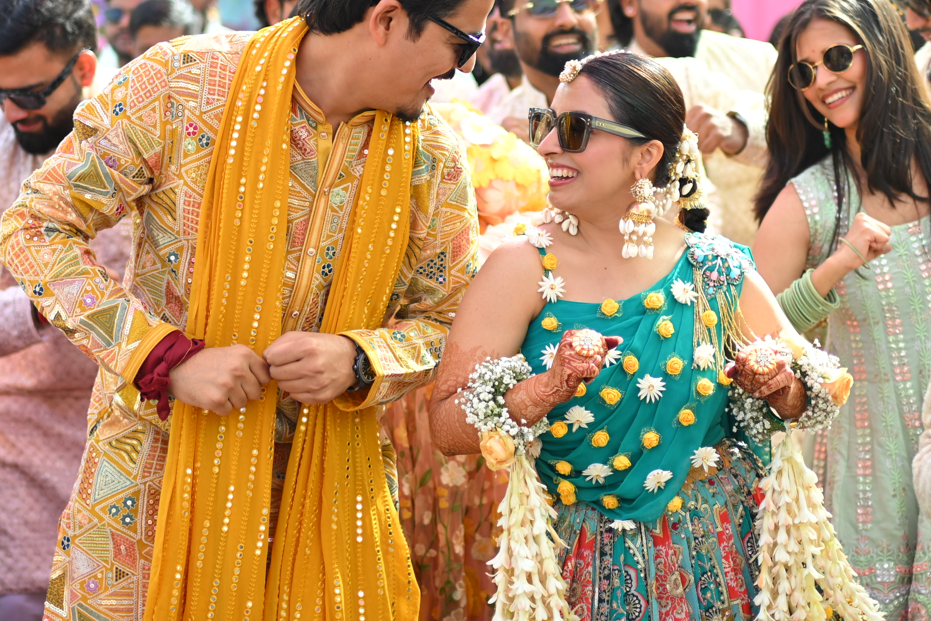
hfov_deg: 26.3
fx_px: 1991
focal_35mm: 77
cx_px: 411
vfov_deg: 17.7
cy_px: 257
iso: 100
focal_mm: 35
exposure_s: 1/1000
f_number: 1.4
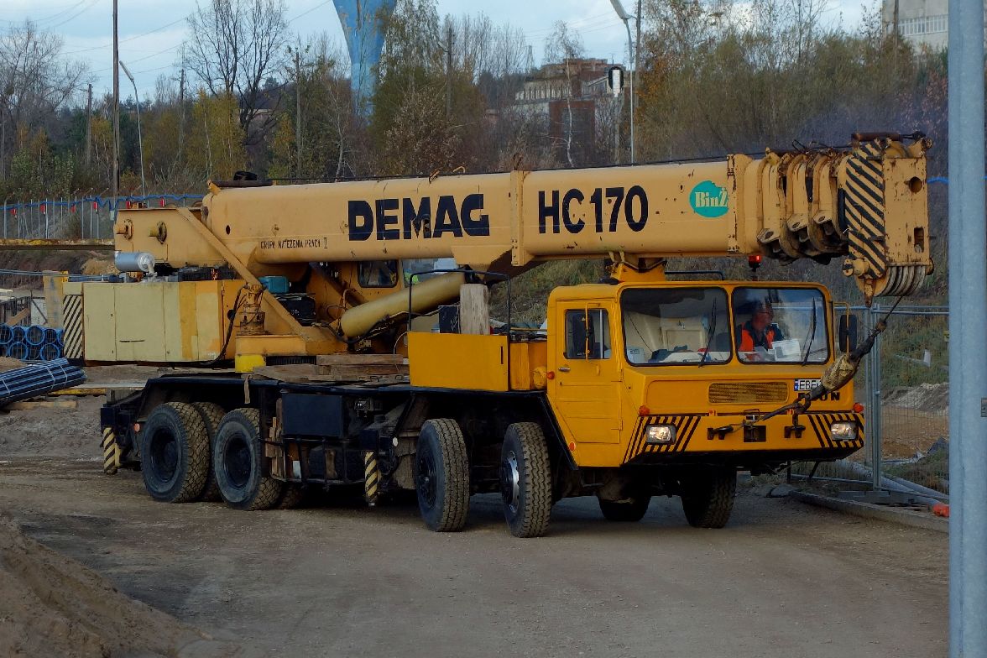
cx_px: 494
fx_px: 2741
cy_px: 329
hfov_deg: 20.4
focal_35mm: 100
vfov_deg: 13.7
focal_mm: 37.1
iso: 125
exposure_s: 1/320
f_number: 5.6
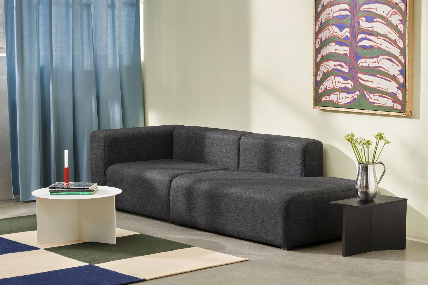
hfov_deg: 23.9
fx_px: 1010
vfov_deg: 16.1
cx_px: 214
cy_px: 142
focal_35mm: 85
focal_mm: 85
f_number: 11
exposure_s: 1/10
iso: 200
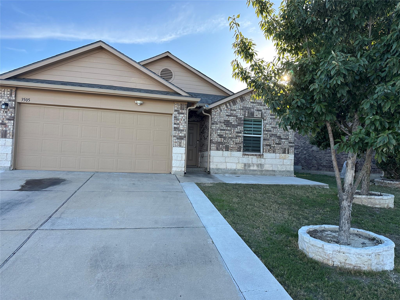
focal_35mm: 24
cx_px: 200
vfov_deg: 56.8
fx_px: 277
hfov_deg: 71.6
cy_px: 150
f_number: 1.78
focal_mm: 6.86
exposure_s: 1/836
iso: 80
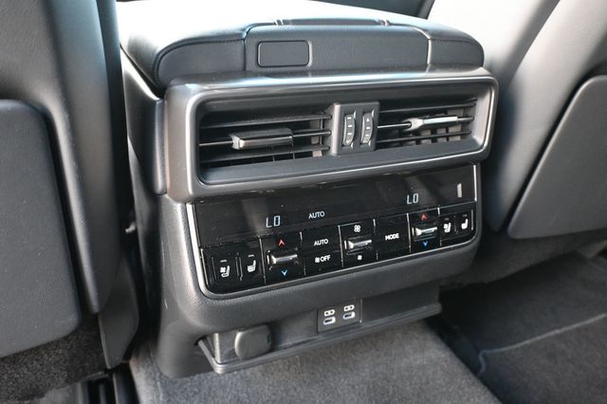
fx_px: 493
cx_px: 304
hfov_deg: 63.2
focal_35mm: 29
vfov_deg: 44.6
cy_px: 202
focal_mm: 19.5
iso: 4000
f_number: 3.8
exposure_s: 1/60
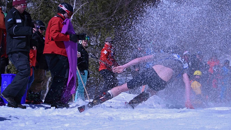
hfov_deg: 24.3
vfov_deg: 13.8
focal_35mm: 88
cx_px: 116
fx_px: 536
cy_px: 63
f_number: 4.5
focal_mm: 55
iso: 160
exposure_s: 1/4000
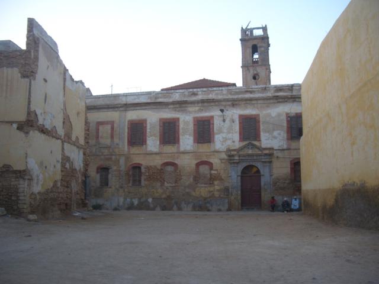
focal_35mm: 35
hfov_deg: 52.6
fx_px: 383
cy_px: 142
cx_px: 190
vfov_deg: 40.7
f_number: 2.6
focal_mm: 5.8
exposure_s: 1/80
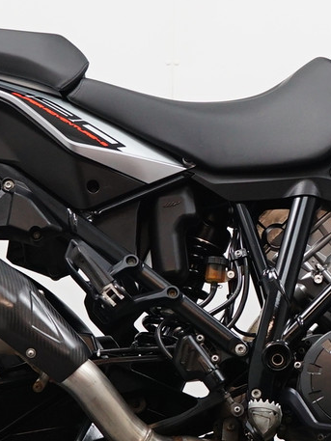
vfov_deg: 10.2
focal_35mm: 194
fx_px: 2472
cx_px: 389
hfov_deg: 7.6
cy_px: 233
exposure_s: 1/60
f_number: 4.5
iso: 800
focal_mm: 48
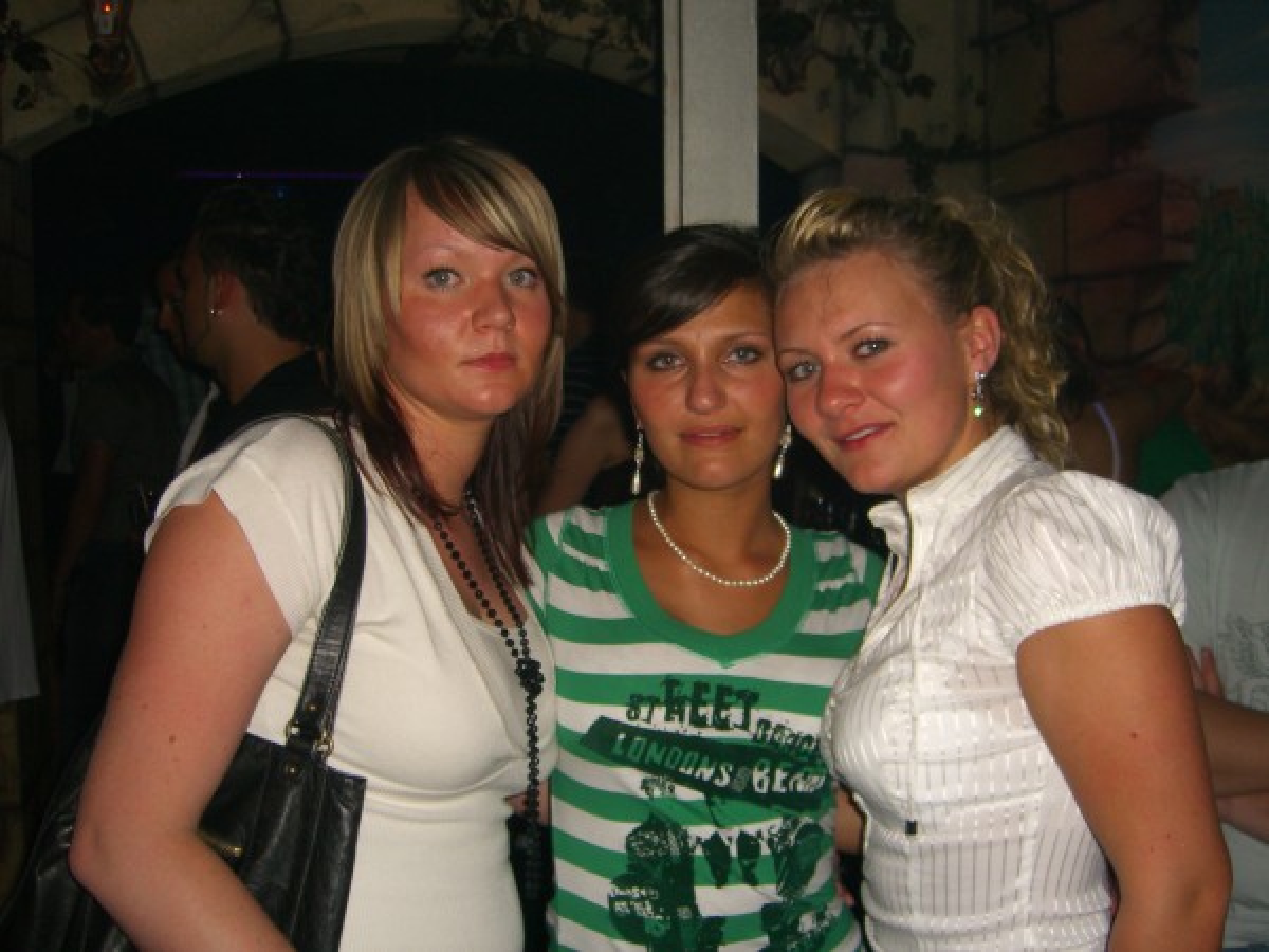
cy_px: 476
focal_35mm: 38
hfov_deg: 49.0
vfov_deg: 37.7
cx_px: 634
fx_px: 1393
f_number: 2.8
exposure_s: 1/60
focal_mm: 7.9
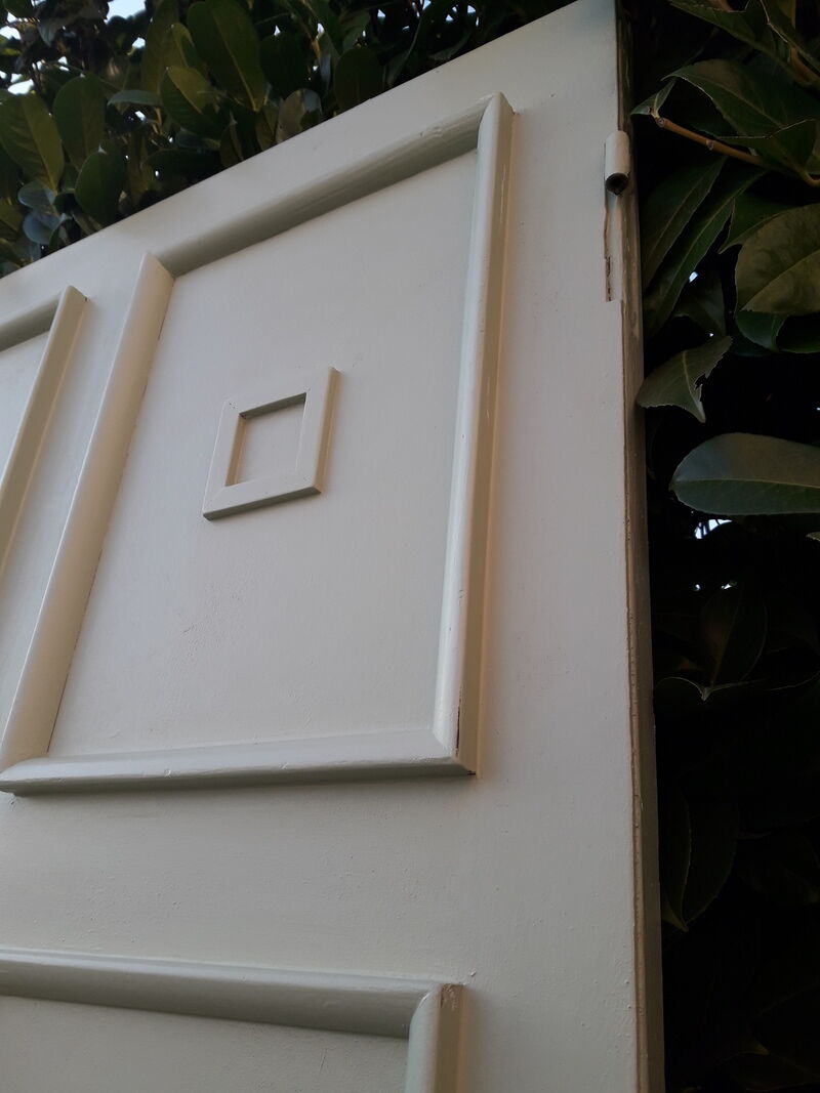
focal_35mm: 28
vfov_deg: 63.4
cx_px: 410
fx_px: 885
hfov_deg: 49.7
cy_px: 546
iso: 40
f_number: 1.9
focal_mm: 3.7
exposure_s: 1/373
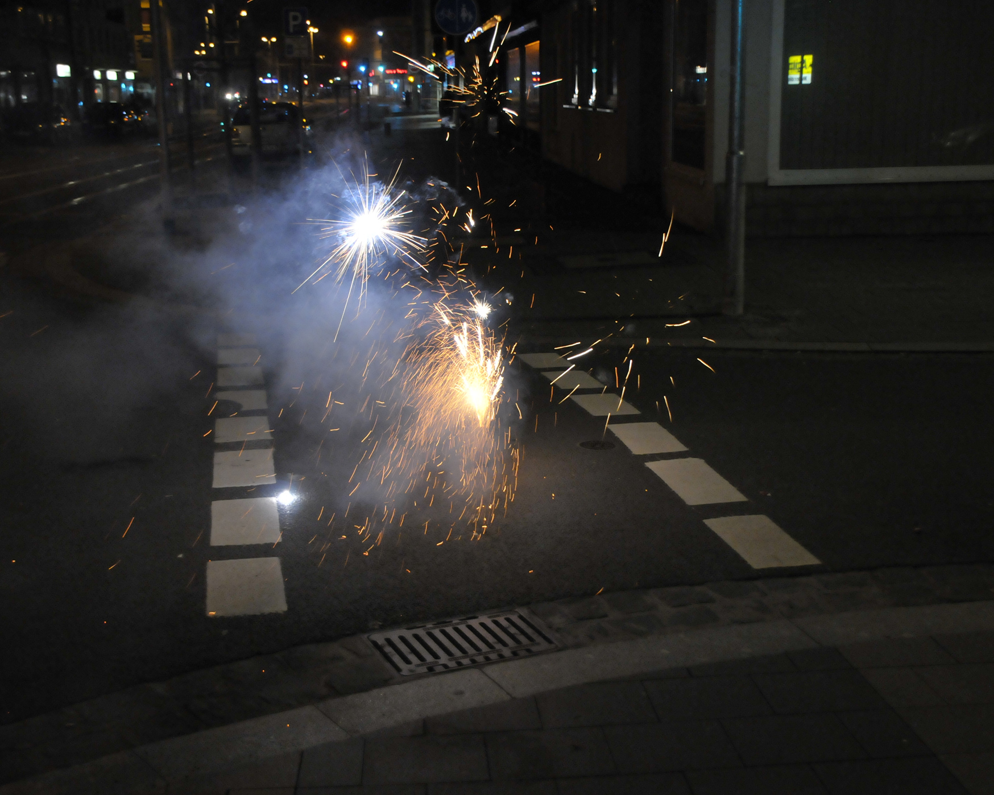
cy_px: 400
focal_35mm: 47
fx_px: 1370
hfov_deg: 39.9
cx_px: 495
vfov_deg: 32.4
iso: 1600
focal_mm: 27
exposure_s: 1/40
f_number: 3.8
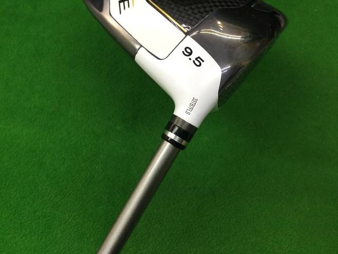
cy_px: 127
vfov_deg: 45.4
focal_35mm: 31
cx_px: 169
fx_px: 303
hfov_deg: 58.4
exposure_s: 1/30
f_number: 2.4
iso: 64
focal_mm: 3.3
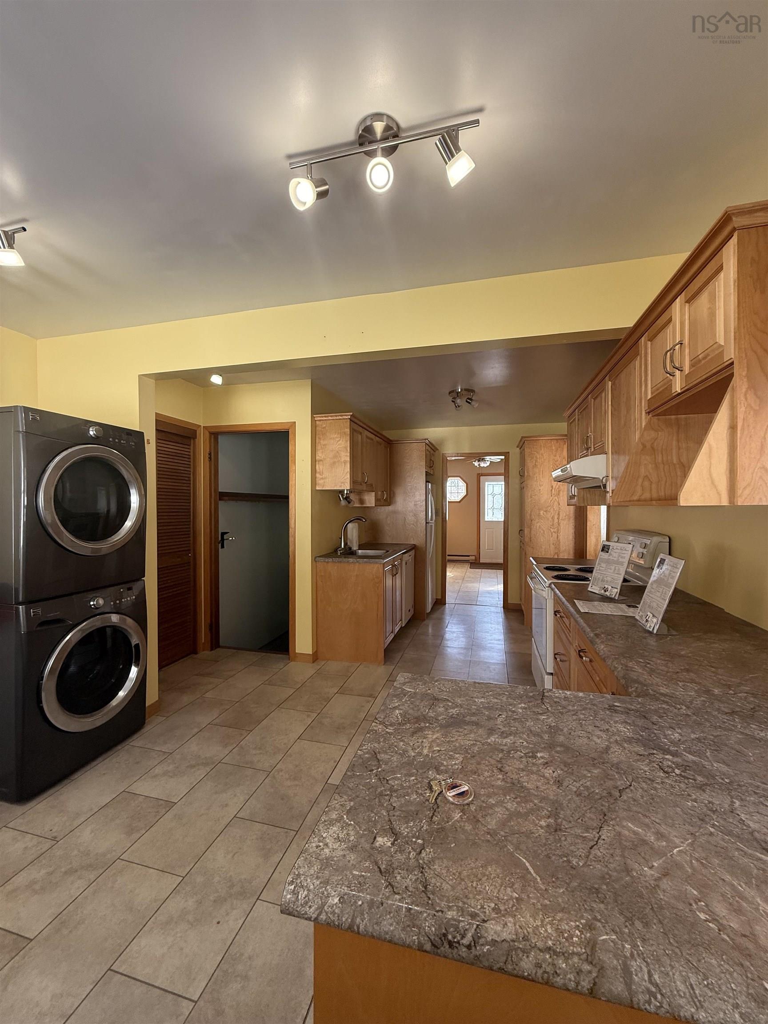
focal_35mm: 14
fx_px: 414
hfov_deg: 85.7
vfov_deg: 102.1
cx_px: 384
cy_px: 512
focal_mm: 2.22
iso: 125
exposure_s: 1/99
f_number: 2.2
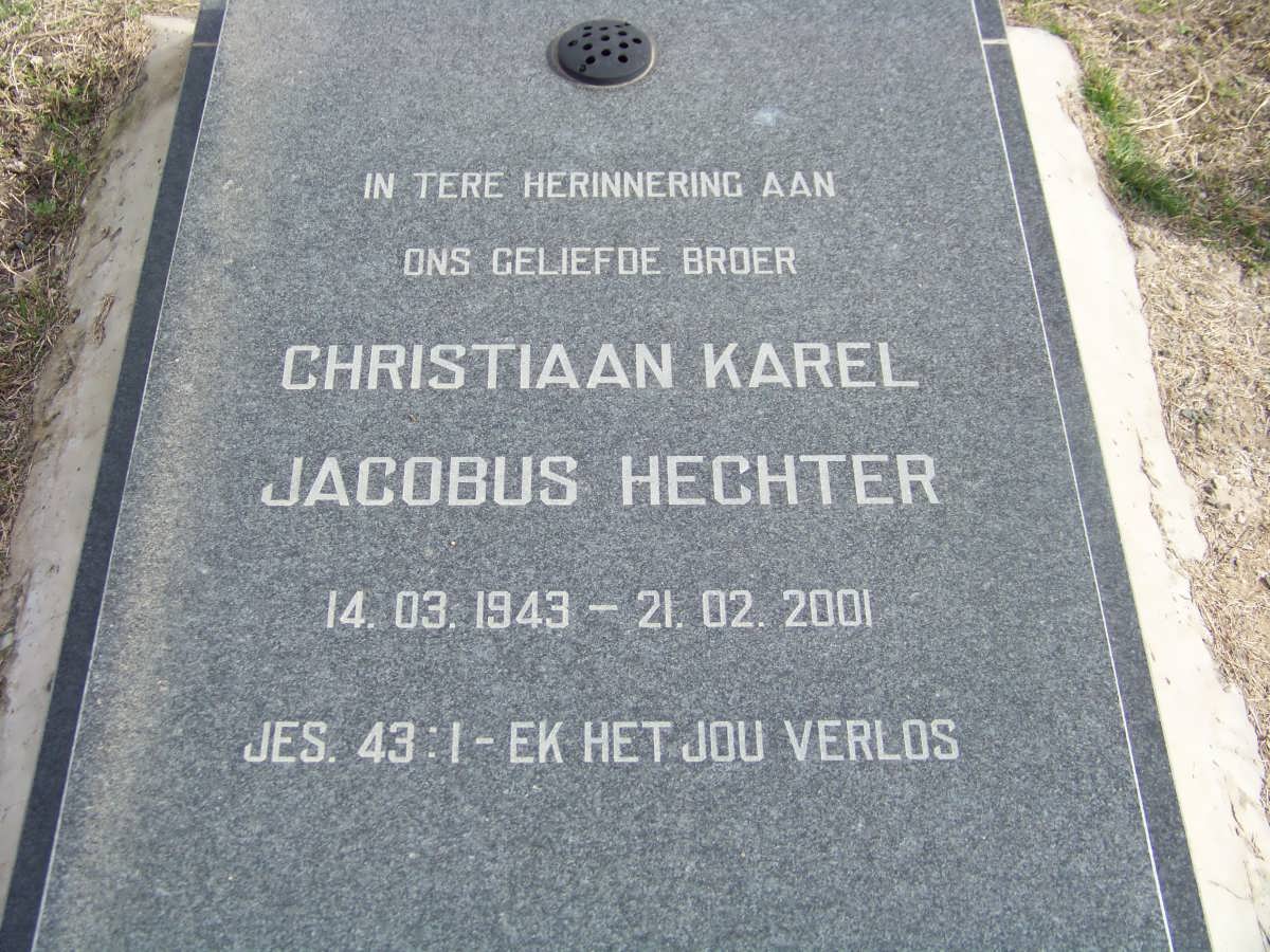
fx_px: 1798
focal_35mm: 49
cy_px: 476
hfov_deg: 38.9
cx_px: 635
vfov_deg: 29.7
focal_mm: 7.6
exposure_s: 1/500
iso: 64
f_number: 2.8
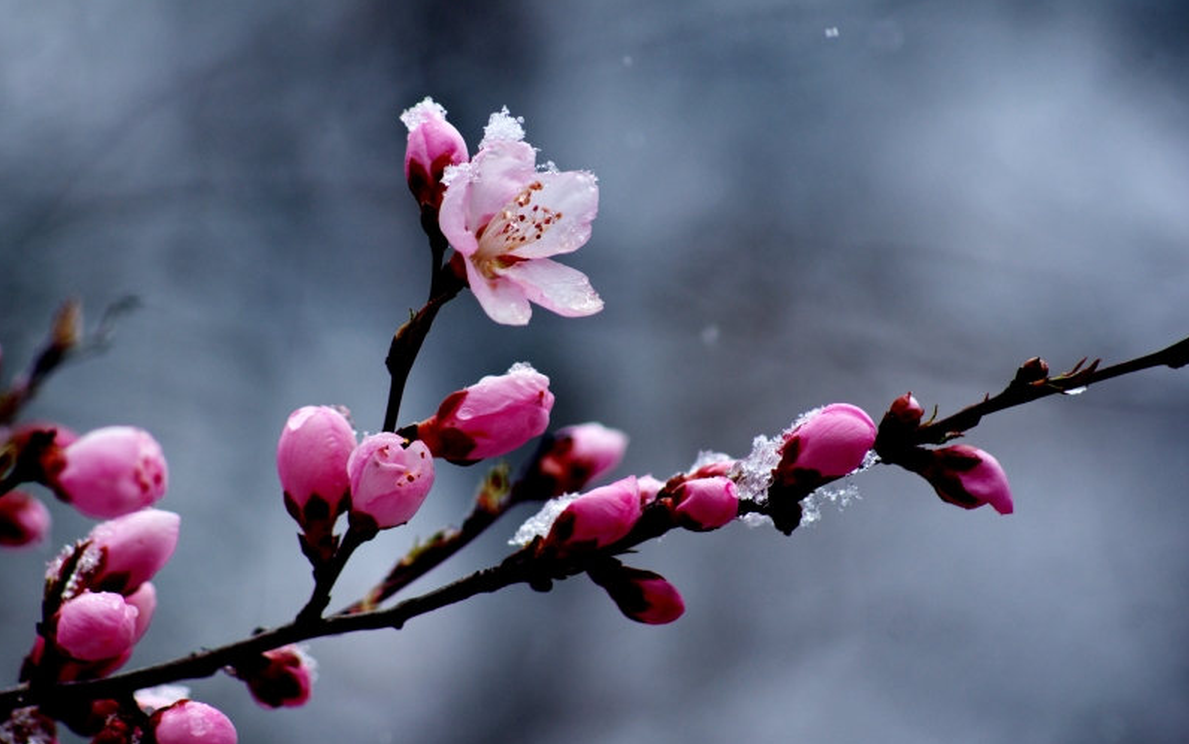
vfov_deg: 4.3
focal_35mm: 307
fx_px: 9951
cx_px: 594
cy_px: 394
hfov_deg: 6.8
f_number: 5.6
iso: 100
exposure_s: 1/640
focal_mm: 200
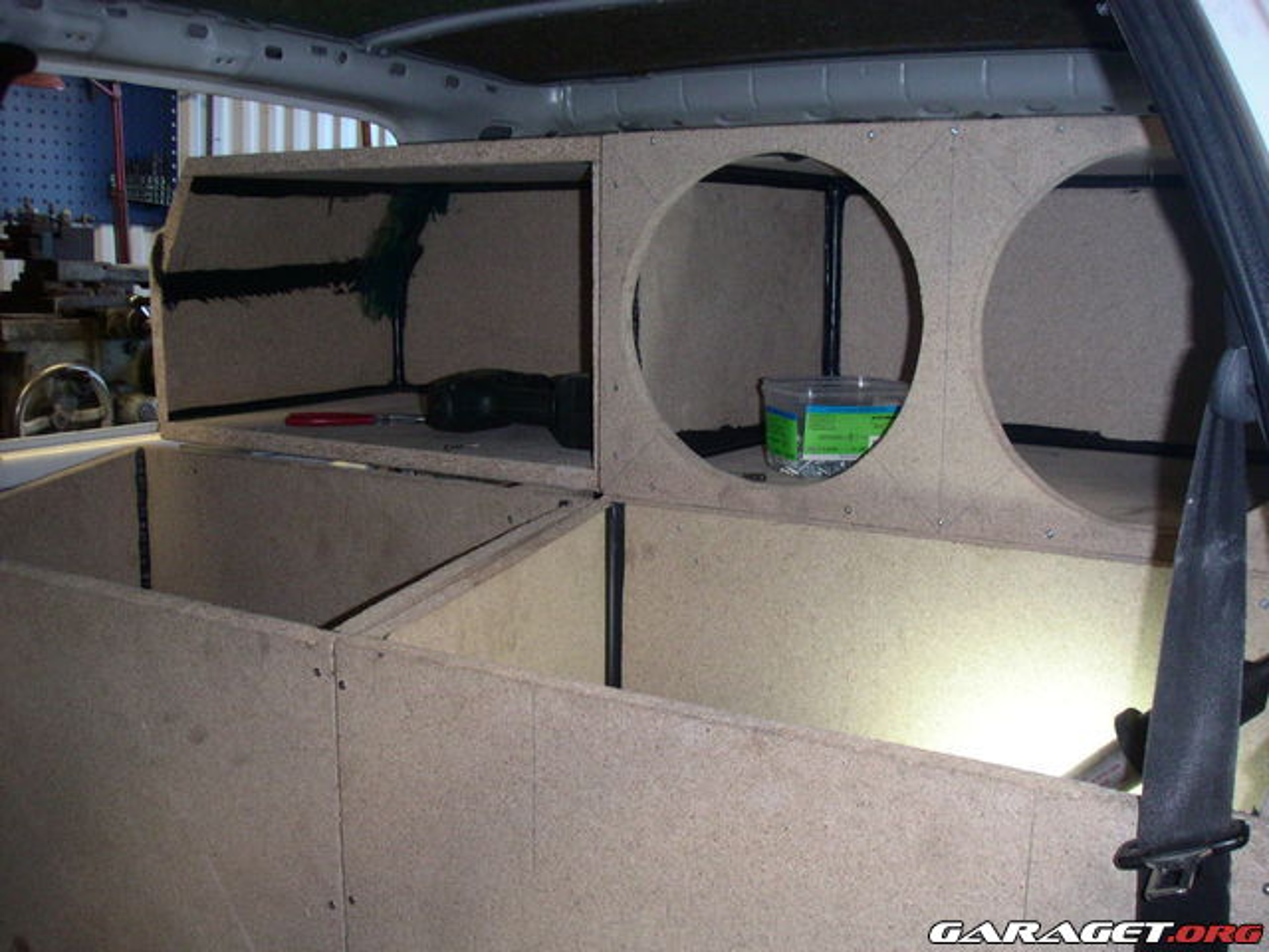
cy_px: 476
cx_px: 634
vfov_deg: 37.7
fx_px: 1393
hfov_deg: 49.0
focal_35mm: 38
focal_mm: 6
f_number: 2.8
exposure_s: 1/50
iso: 160
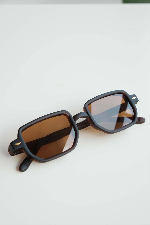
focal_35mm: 70
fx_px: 437
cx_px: 75
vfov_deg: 28.8
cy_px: 112
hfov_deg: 19.5
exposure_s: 1/40
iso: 250
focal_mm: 46.6
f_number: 8
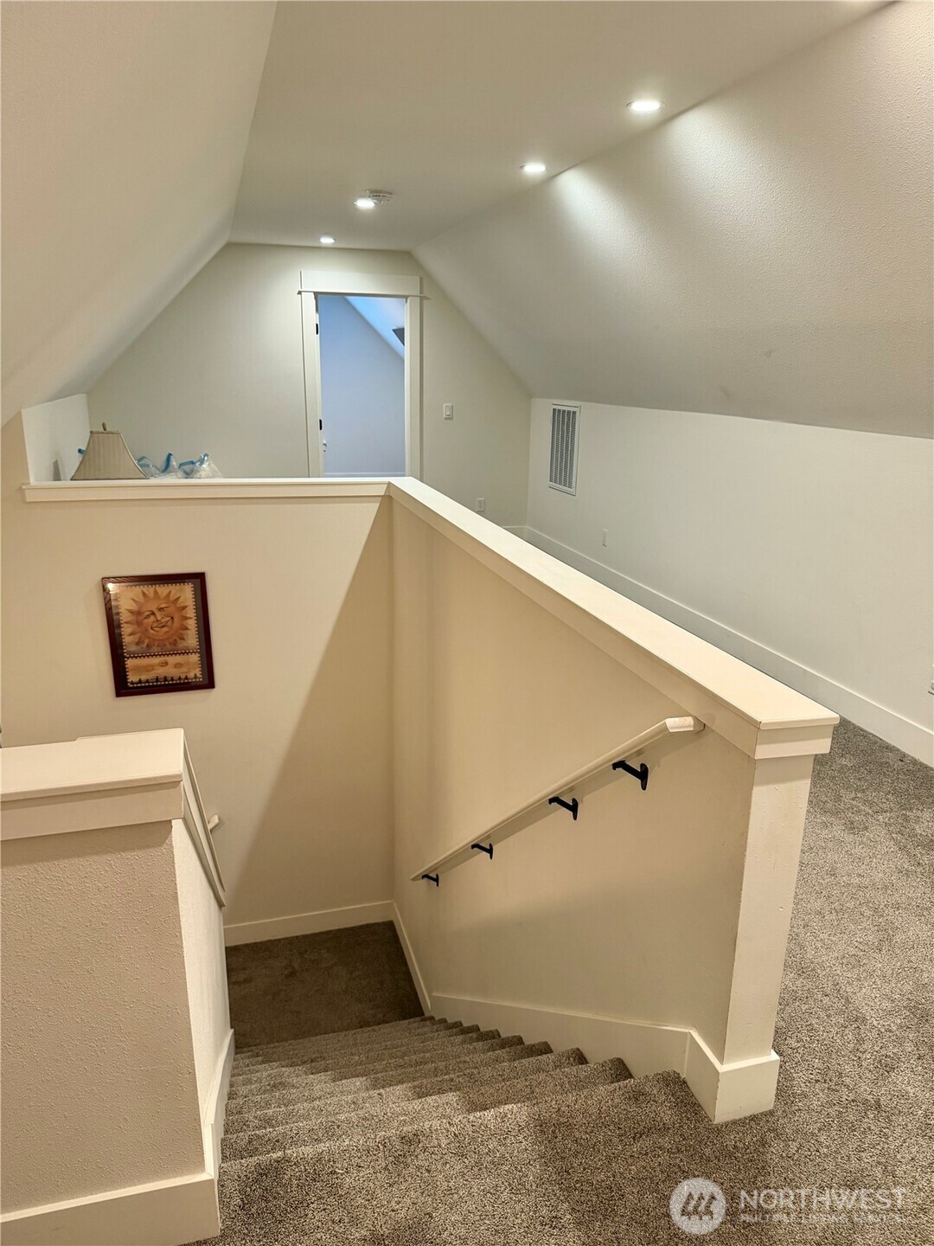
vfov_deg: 71.6
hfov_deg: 56.8
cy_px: 623
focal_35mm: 24
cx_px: 467
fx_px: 863
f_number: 1.78
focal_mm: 6.76
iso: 320
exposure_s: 1/60
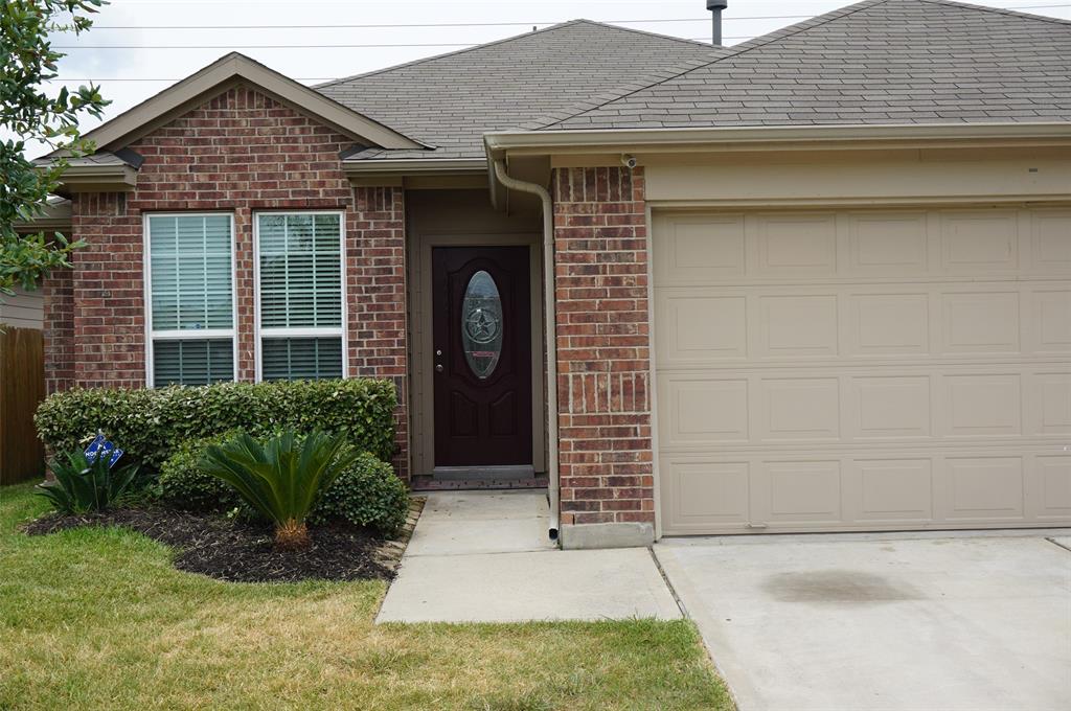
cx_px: 536
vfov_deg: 30.8
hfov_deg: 45.0
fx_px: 1292
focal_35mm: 44
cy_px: 356
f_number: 10
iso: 100
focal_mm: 29
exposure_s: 1/100
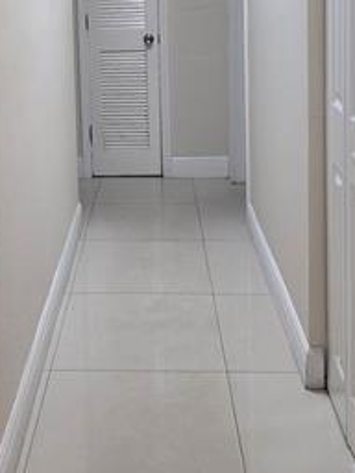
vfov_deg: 34.0
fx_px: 738
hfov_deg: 26.8
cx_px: 107
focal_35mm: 54
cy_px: 67
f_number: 1.7
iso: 64
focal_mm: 6.3
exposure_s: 1/60.2
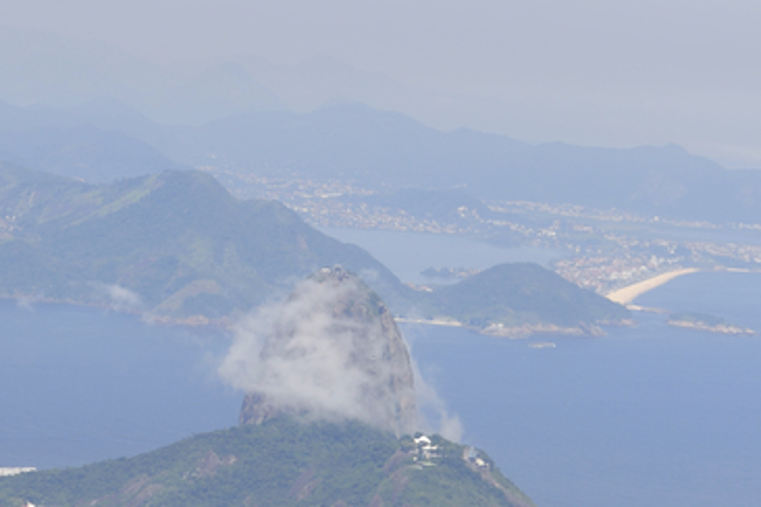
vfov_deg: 7.2
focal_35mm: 191
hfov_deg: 10.8
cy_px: 265
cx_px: 231
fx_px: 4037
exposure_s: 1/200
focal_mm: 70
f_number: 8
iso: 100
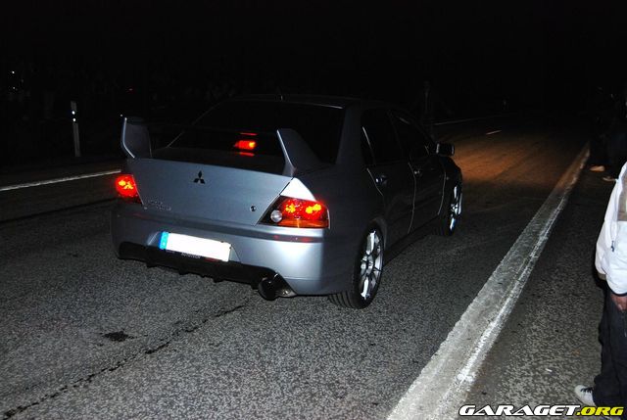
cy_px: 210
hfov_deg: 53.1
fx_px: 628
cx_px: 314
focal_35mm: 36
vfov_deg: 37.0
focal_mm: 24
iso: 200
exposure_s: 1/60
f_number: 4
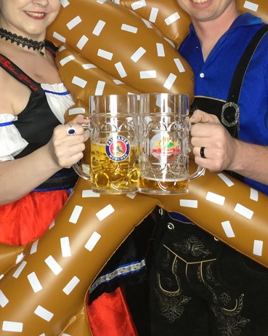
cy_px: 96
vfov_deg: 31.6
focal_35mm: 59
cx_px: 109
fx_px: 586
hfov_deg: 25.7
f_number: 2.4
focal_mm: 3.3
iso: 64
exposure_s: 1/30
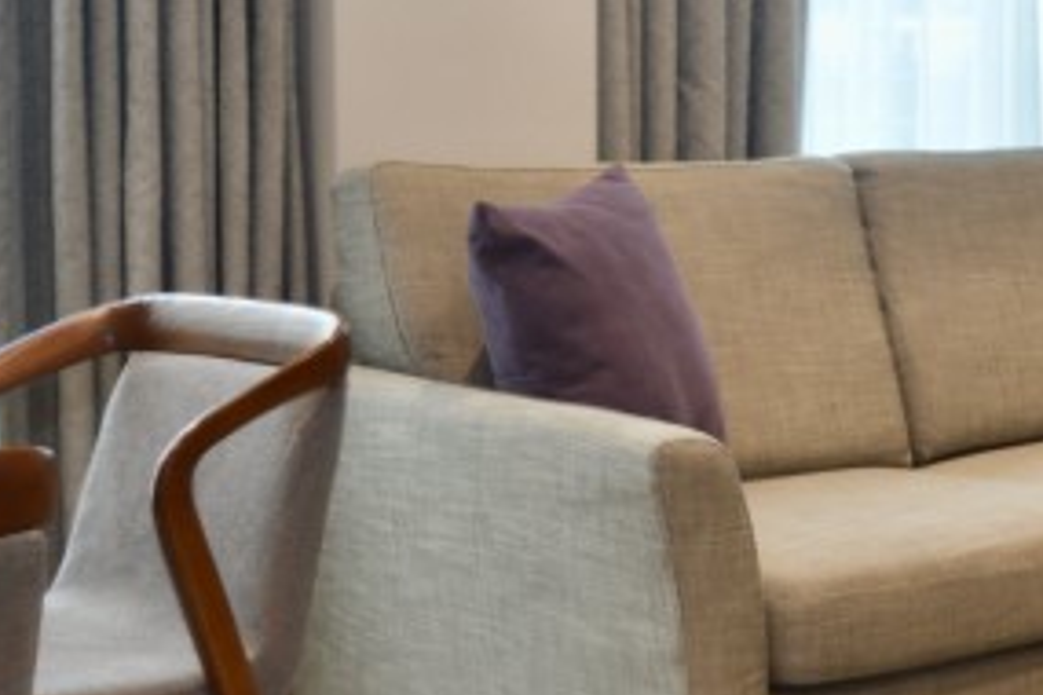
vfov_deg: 15.0
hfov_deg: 21.6
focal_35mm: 91
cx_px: 1025
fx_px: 2636
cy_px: 373
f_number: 4.5
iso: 400
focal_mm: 24
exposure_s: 1/80
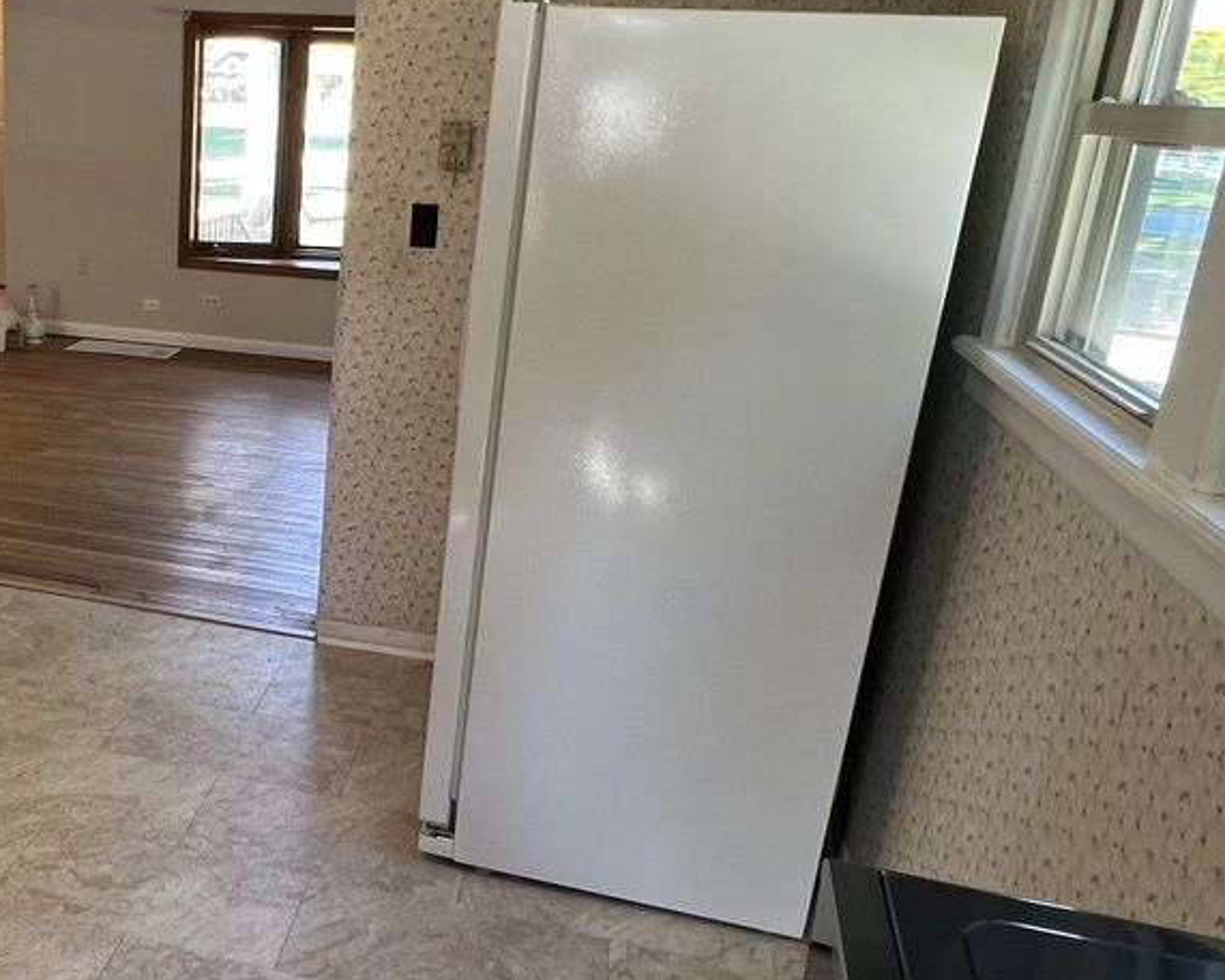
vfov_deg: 45.8
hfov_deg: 51.9
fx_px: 1160
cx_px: 232
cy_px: 478
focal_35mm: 32
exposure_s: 1/60
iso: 160
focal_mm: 1.57
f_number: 1.8
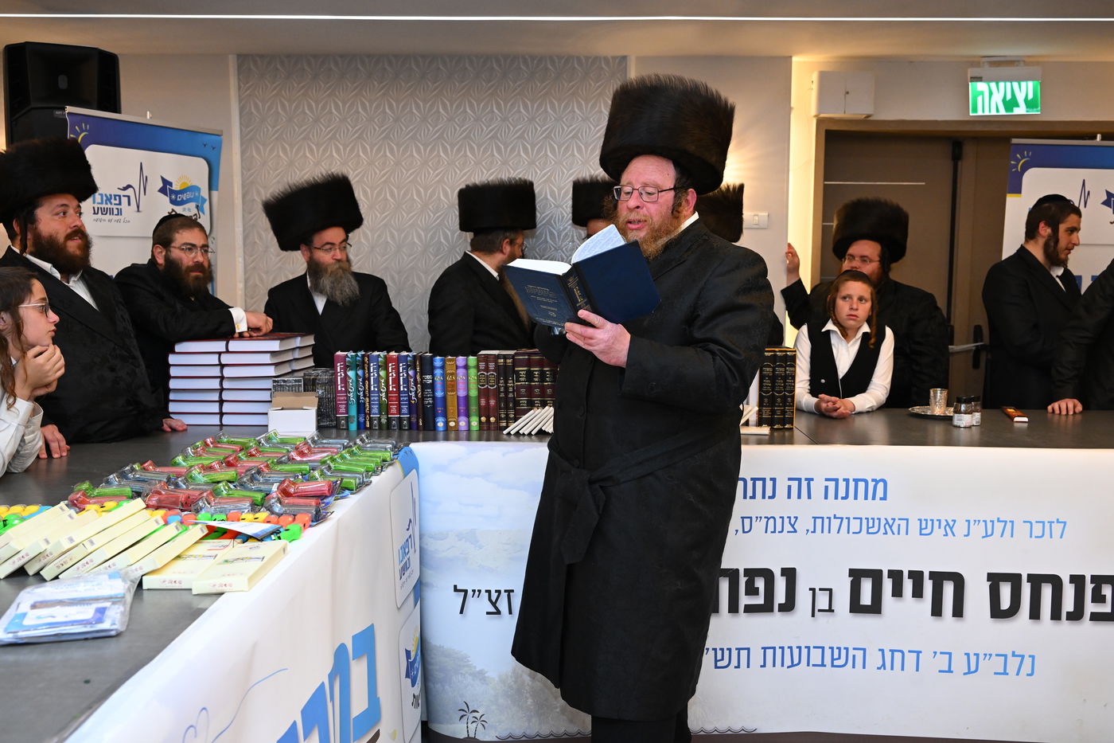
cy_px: 372
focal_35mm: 34
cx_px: 557
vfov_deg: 38.4
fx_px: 1067
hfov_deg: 55.1
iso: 2500
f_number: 5
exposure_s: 1/200
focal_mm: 34.5
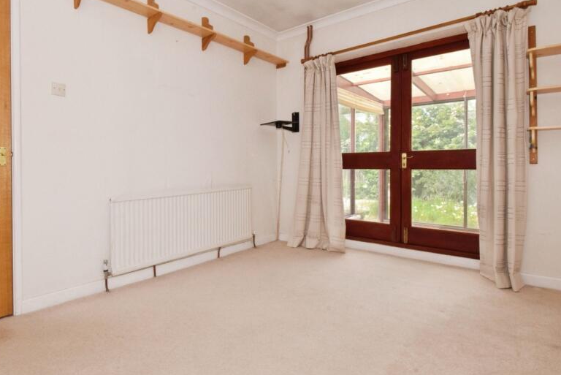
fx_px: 312
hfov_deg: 83.3
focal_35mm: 20
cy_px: 175
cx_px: 234
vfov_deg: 61.9
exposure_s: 1/60
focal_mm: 10
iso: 1000
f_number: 20
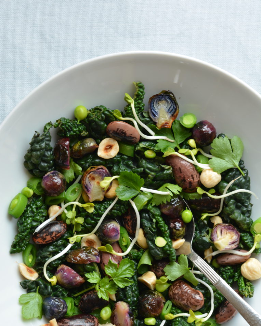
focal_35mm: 179
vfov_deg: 10.8
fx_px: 1724
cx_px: 131
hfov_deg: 8.7
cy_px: 186
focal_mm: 105
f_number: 9
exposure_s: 1/6
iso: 100
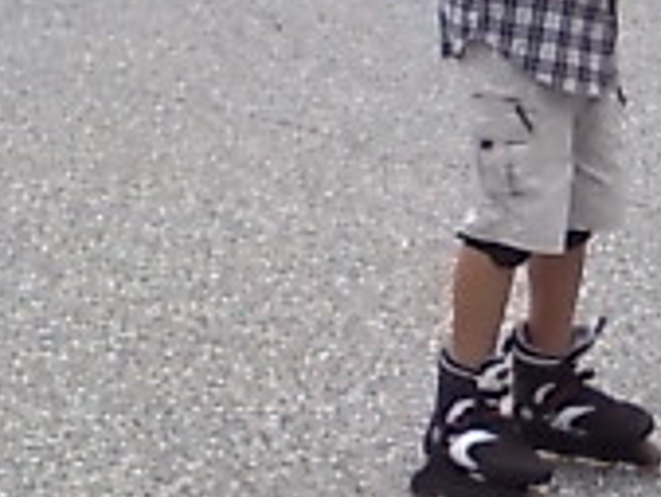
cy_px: 160
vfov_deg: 13.5
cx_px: 876
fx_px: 2102
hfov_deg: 16.8
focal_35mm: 110
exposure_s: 1/769
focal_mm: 3.73
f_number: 3.5
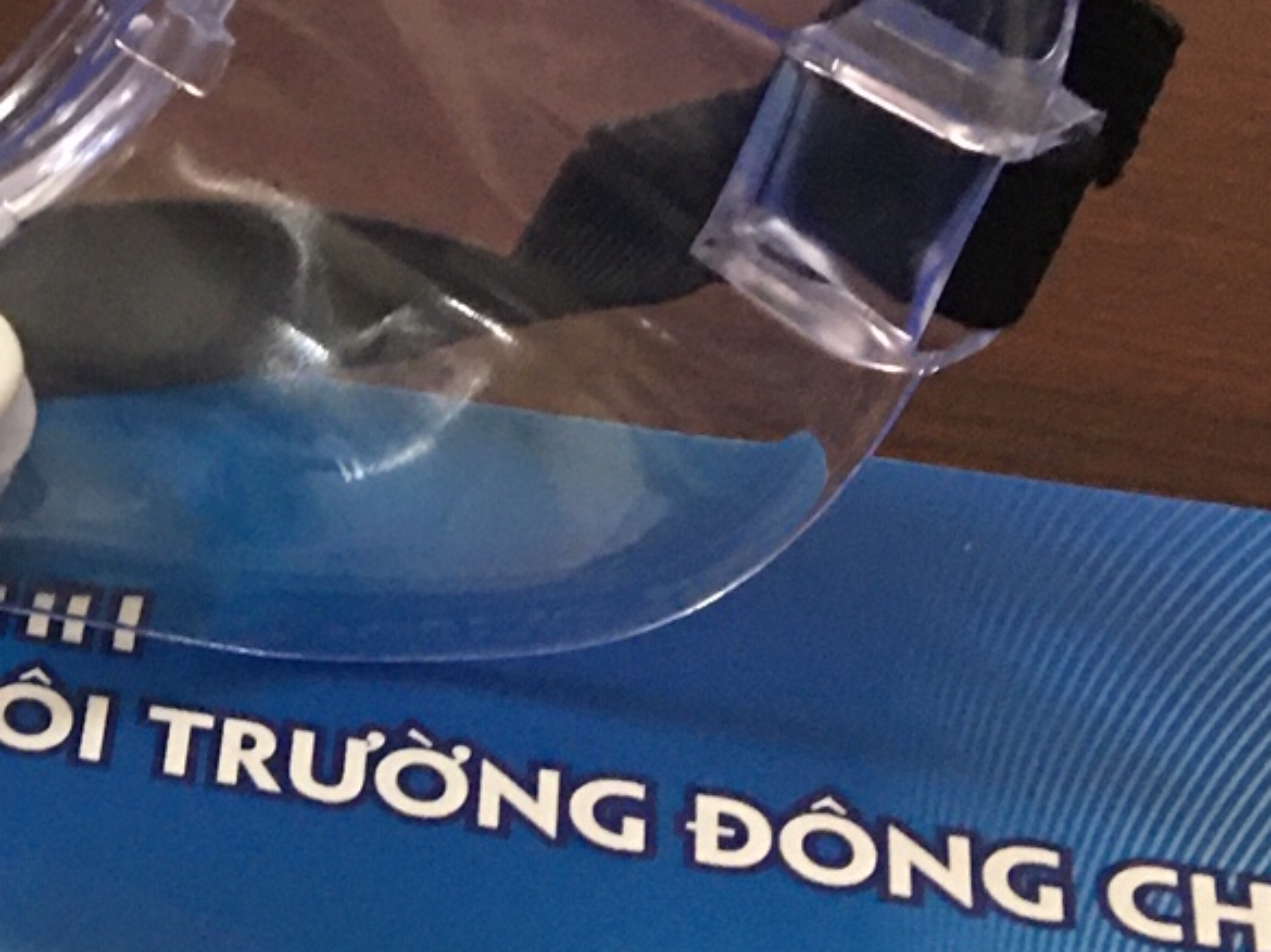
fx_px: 3669
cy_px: 639
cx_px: -500
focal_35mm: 100
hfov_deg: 18.0
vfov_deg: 14.7
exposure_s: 1/10
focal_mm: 4.15
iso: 80
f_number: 2.2
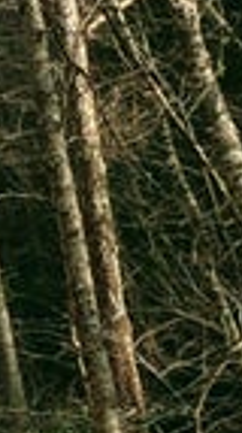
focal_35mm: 78
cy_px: 263
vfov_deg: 27.1
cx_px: -771
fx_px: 894
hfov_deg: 7.8
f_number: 1.95
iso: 42
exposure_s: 1/1190
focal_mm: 2.23
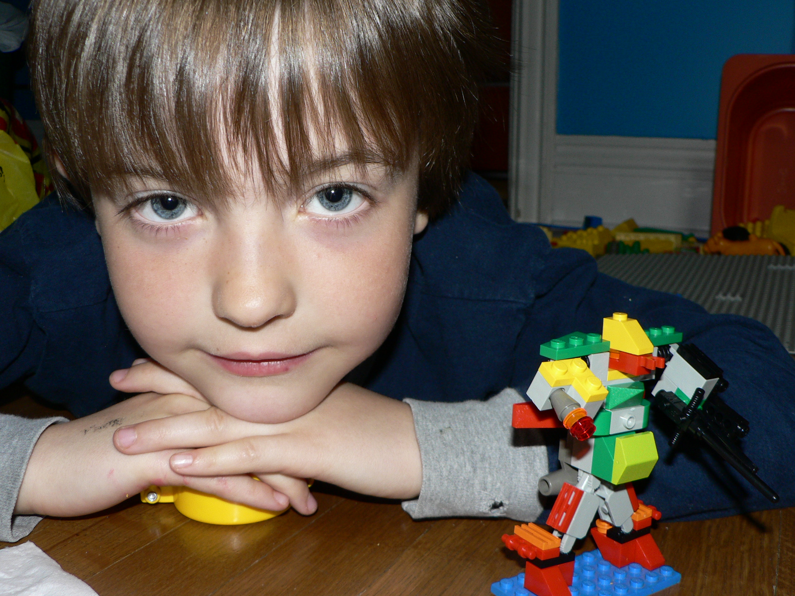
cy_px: 298
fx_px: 827
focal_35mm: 36
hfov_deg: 51.4
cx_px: 398
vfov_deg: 39.7
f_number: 4
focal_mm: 6
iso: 100
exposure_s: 1/60
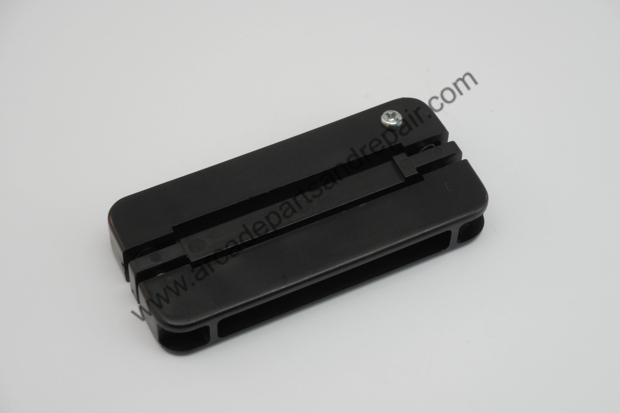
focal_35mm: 93
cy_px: 215
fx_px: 1602
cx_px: 310
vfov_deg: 14.7
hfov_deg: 21.9
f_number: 5.6
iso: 220
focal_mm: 15.9
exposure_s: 1/60
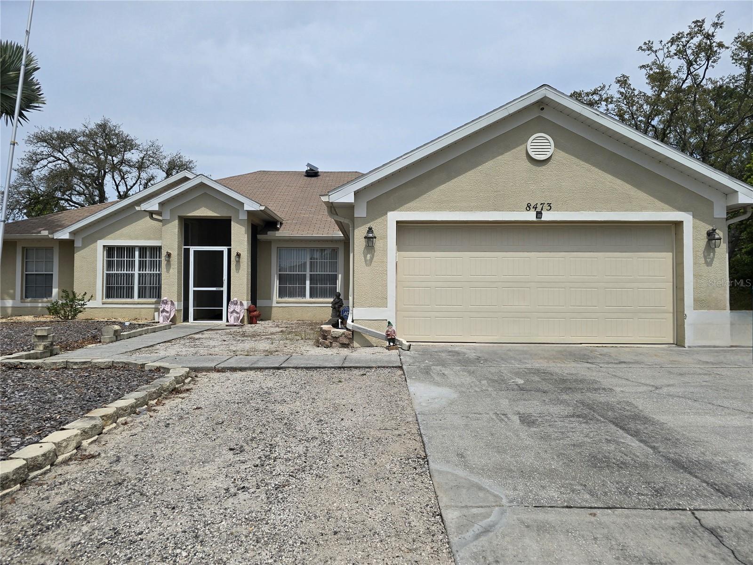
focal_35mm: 23
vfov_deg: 58.9
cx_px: 376
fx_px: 500
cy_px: 282
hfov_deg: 73.9
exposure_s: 1/1667
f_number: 1.7
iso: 12
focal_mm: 6.3
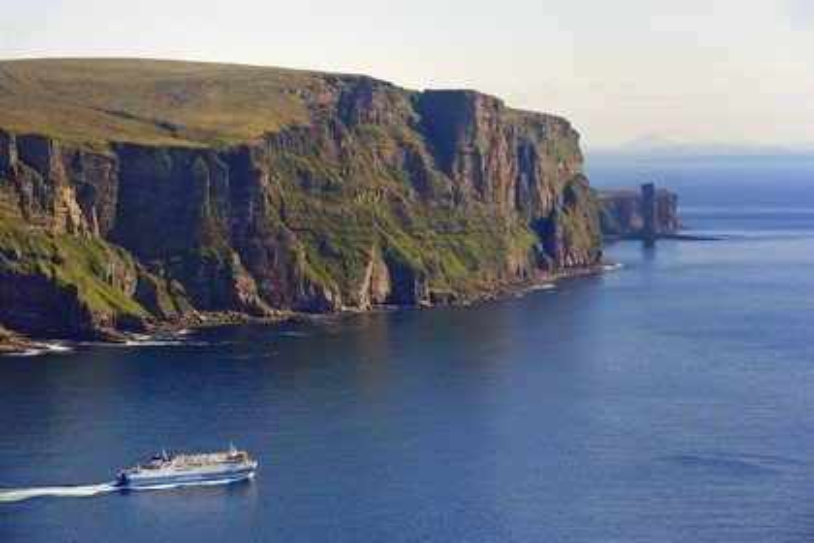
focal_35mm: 135
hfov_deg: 15.2
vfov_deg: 10.2
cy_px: 272
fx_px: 3052
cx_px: 407
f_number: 8
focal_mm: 135
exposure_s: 1/800
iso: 400
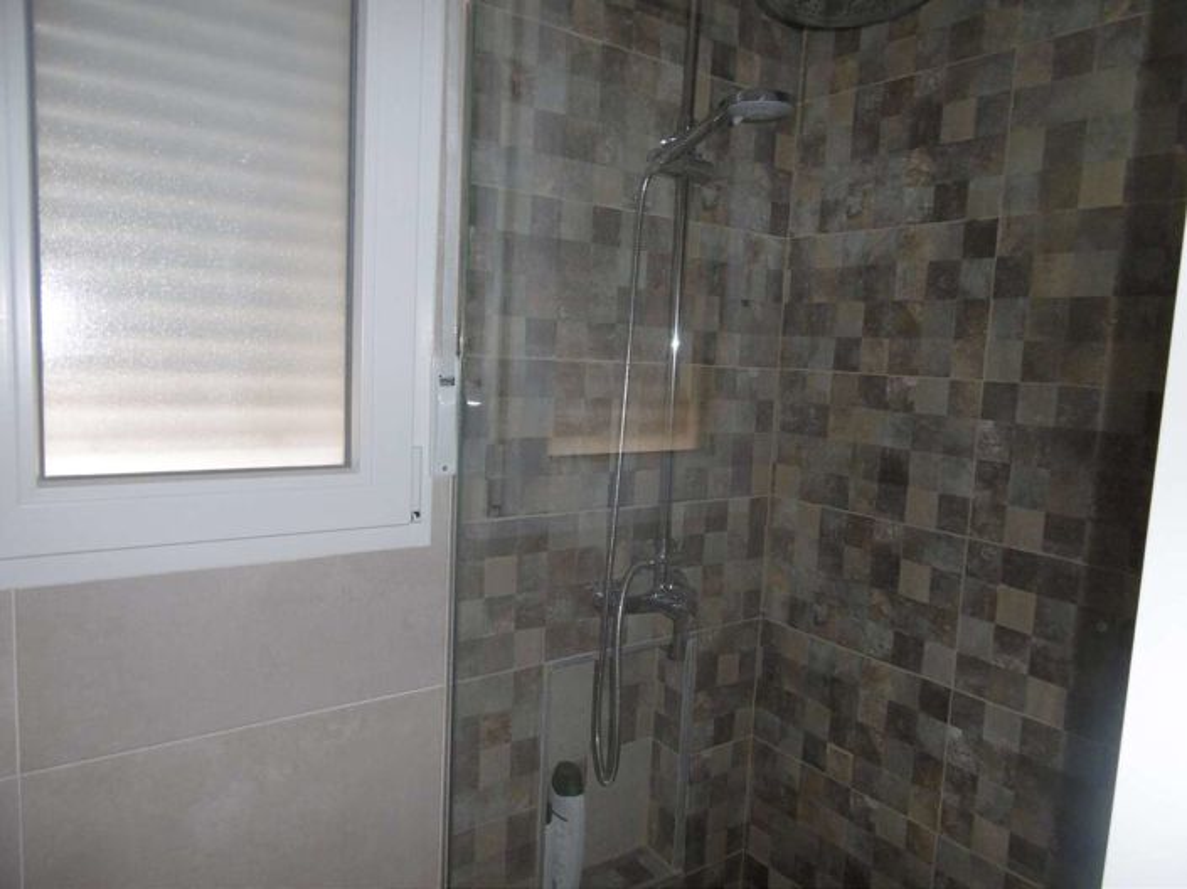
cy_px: 444
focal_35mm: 24
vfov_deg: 56.8
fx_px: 823
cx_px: 594
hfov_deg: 71.6
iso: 100
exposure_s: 1/80
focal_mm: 4.3
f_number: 3.1
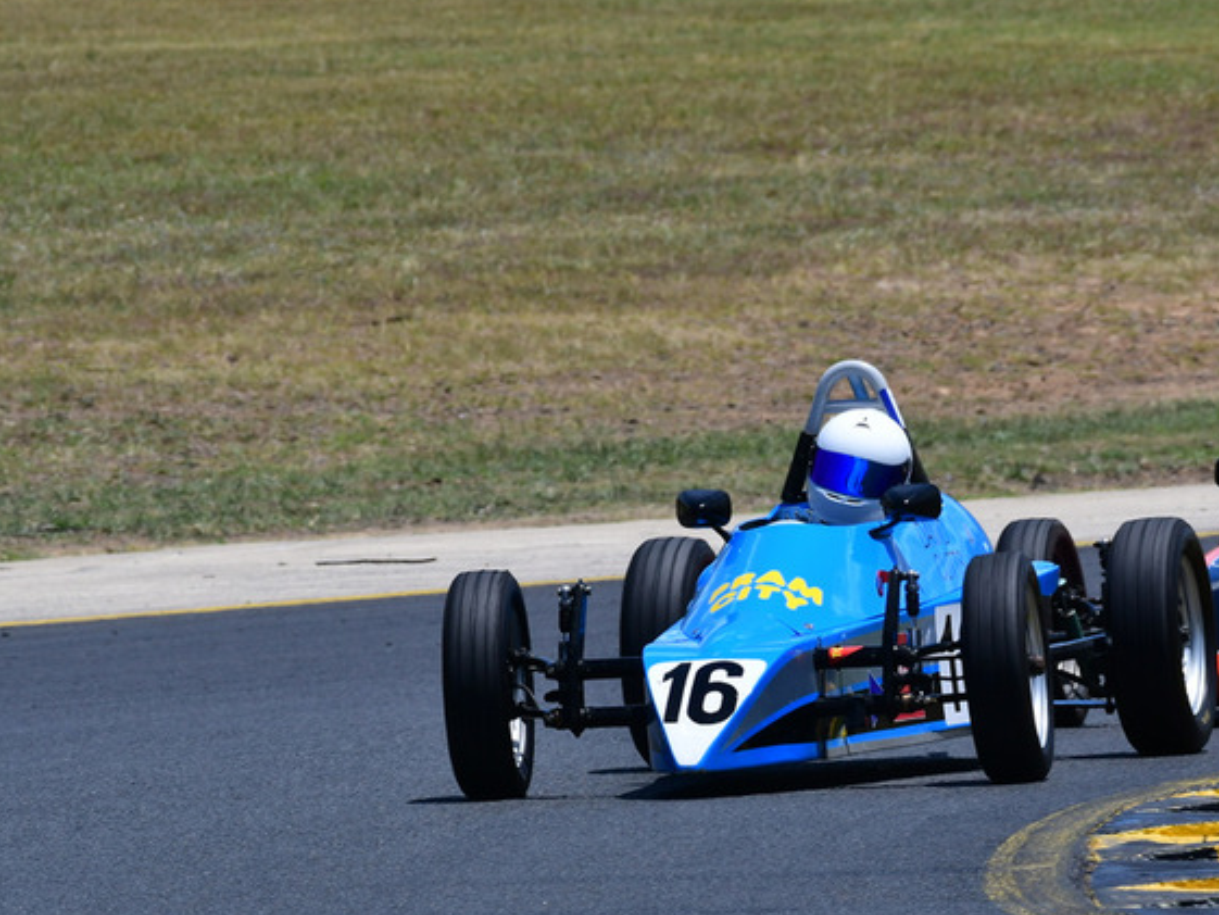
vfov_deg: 2.1
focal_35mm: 720
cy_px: 530
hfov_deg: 2.8
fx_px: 25360
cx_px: 795
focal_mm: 350
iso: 320
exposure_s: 1/640
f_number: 11
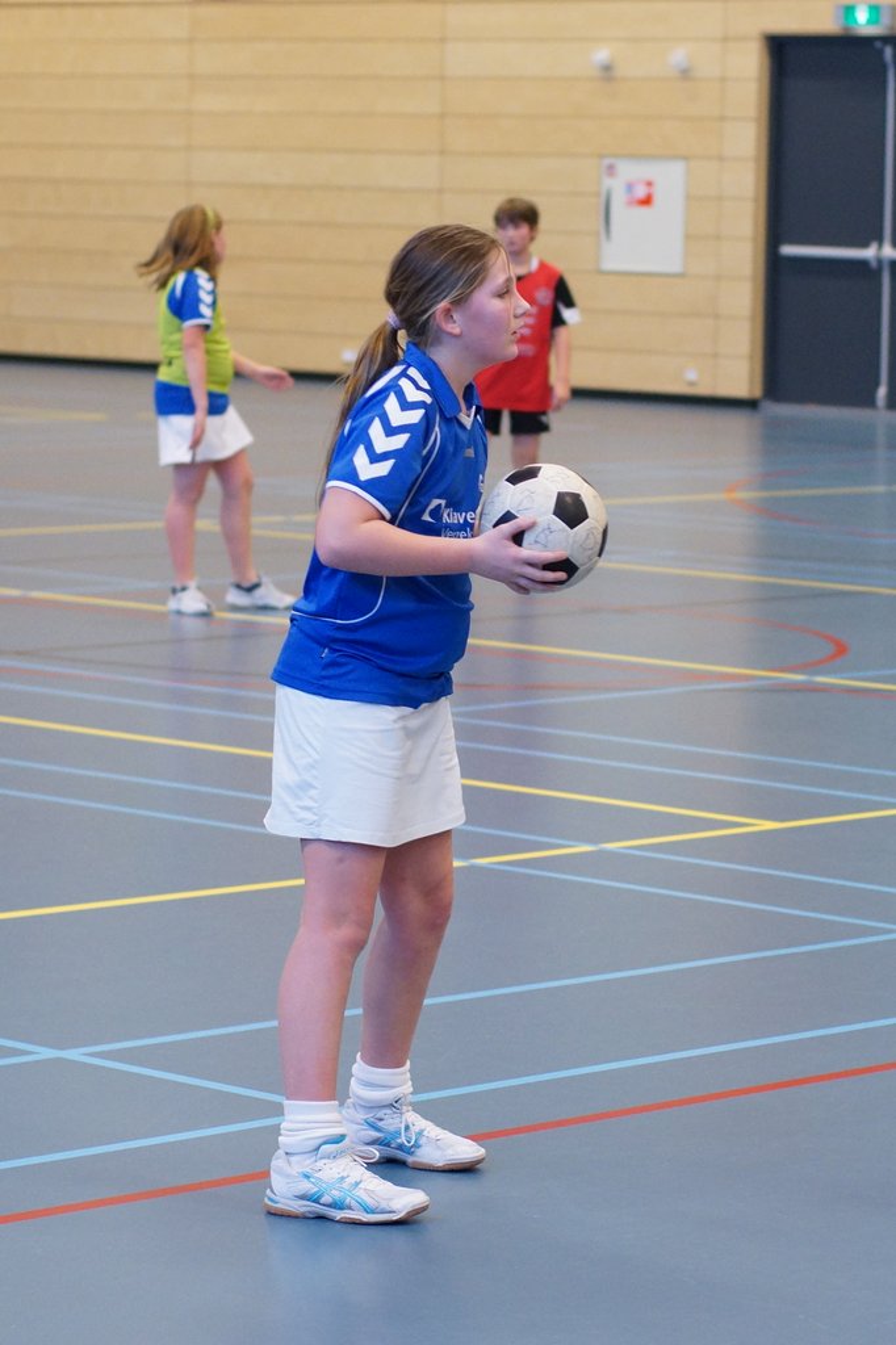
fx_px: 2802
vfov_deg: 27.0
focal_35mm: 75
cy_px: 672
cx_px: 448
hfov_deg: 18.2
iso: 800
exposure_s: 1/200
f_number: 2.5
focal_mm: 50
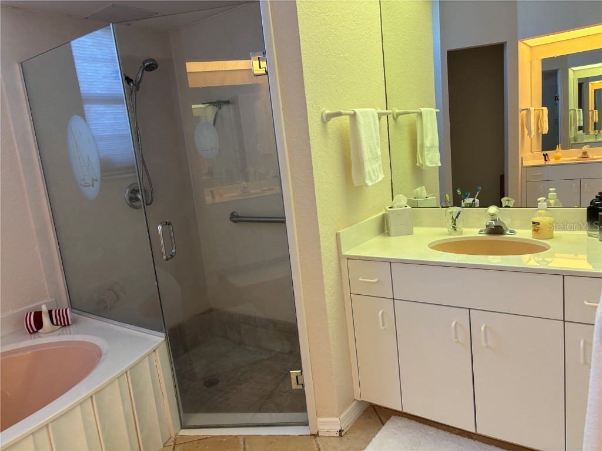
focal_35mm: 26
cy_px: 226
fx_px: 452
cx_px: 301
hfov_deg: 67.3
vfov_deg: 53.1
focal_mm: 5.96
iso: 64
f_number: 1.6
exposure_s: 1/60
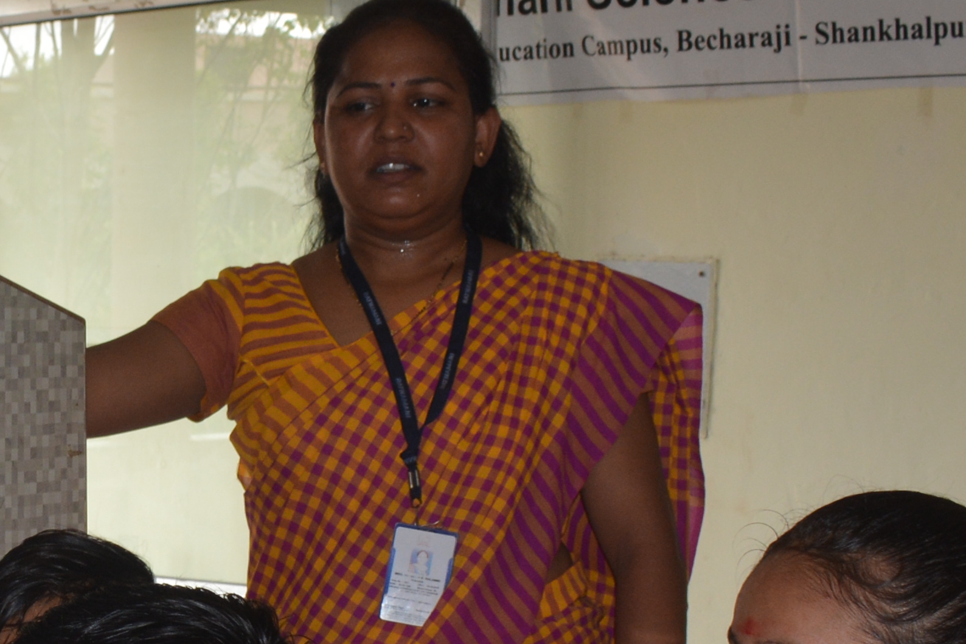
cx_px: -198
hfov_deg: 18.9
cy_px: 611
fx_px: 2737
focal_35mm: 102
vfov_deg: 13.3
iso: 200
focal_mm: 18
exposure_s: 1/60
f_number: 7.1
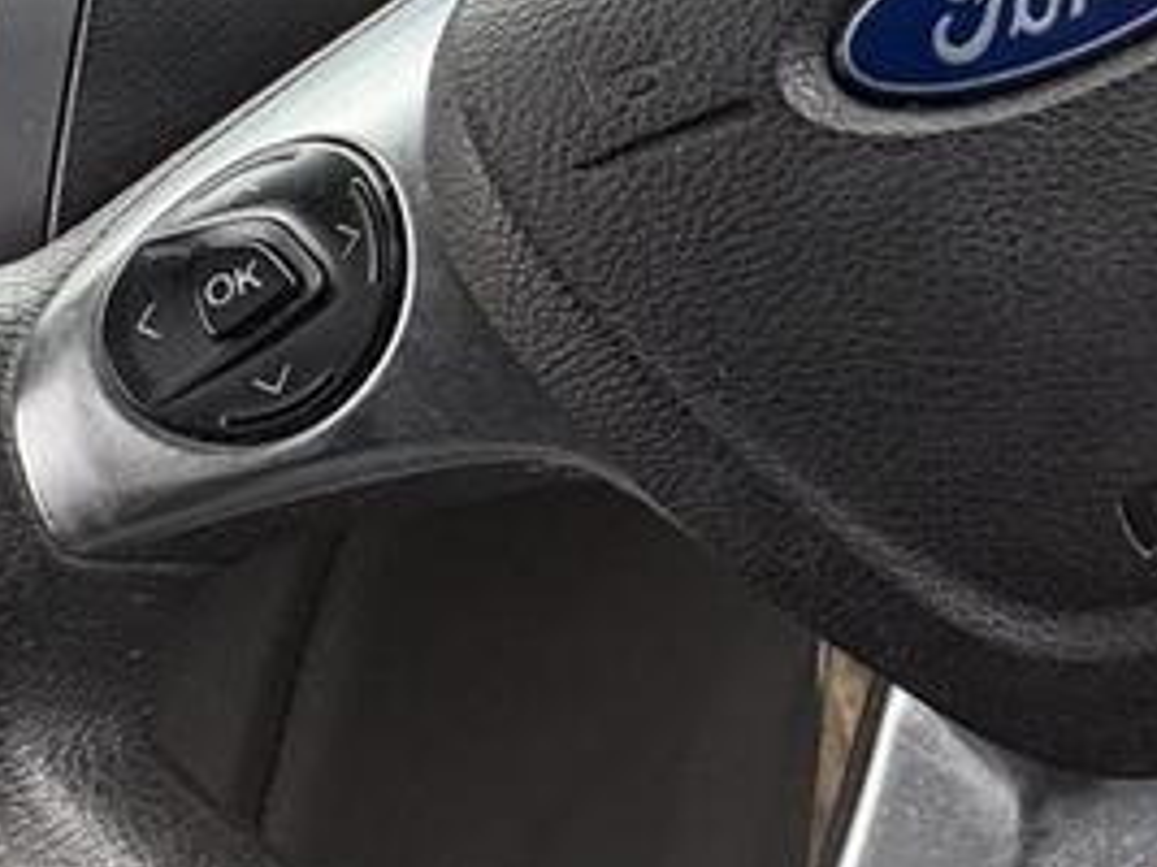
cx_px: 1335
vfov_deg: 28.5
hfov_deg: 33.9
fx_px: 1570
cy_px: -48
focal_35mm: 47
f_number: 2.2
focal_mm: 2.22
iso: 250
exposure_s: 1/60
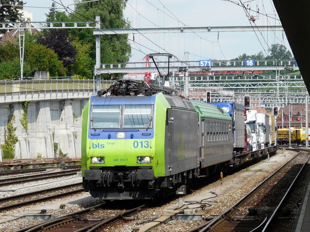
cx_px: 133
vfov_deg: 8.2
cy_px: 147
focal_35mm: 182
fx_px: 1630
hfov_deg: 10.9
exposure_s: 1/400
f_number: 5.6
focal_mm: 21.1
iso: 100
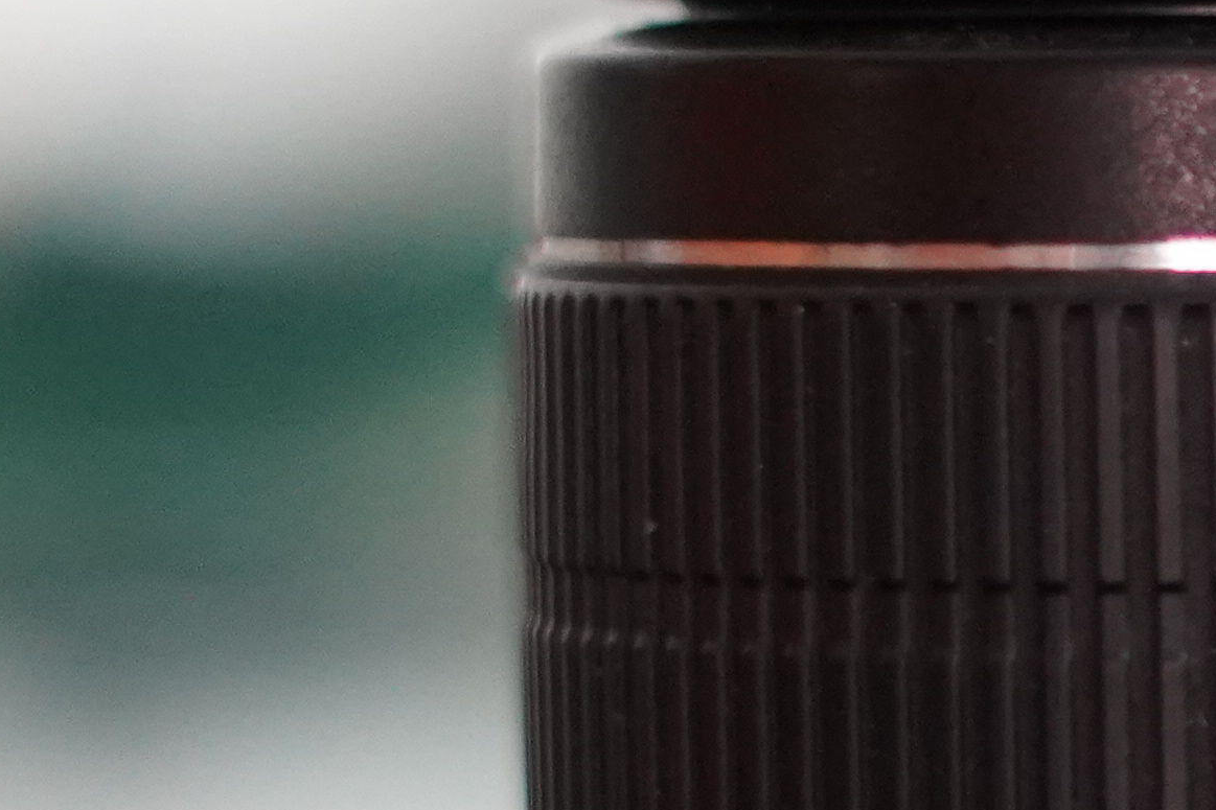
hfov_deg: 7.7
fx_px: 8713
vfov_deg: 5.3
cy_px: 617
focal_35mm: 258
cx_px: 2407
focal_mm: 50
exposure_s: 1/160
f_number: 2
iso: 4000
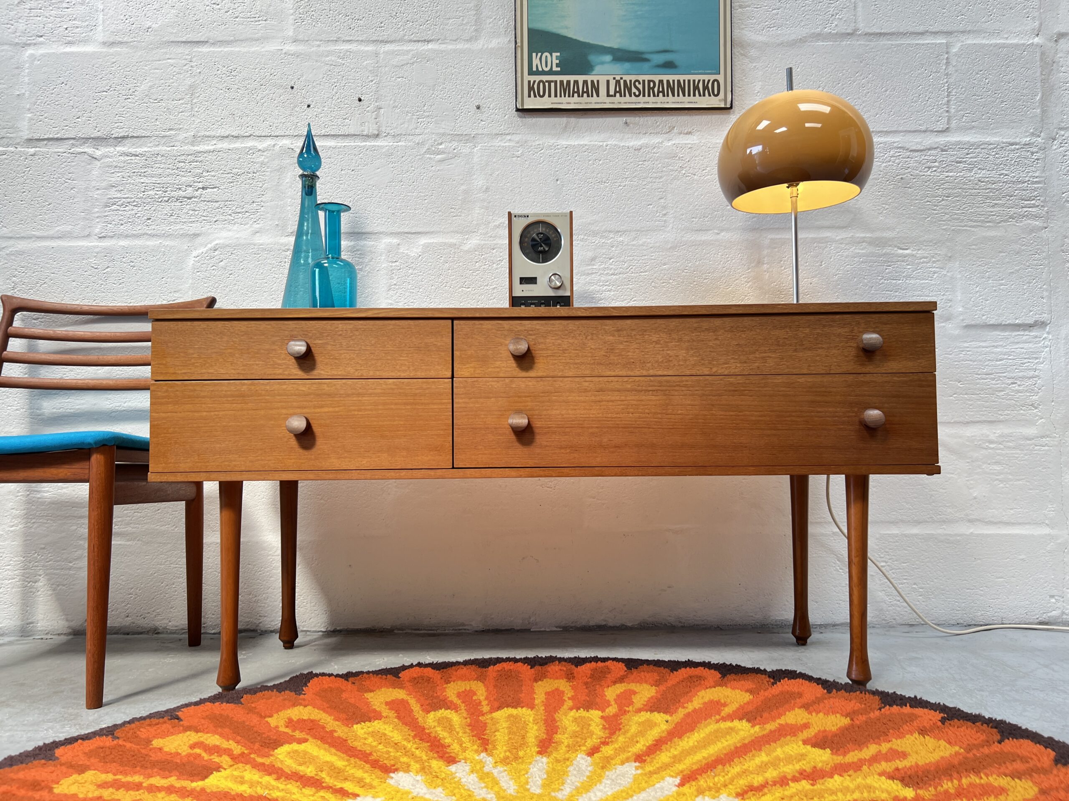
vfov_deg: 53.1
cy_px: 400
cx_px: 534
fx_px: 803
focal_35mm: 26
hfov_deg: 67.3
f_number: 1.5
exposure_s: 1/121
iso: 64
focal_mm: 5.7
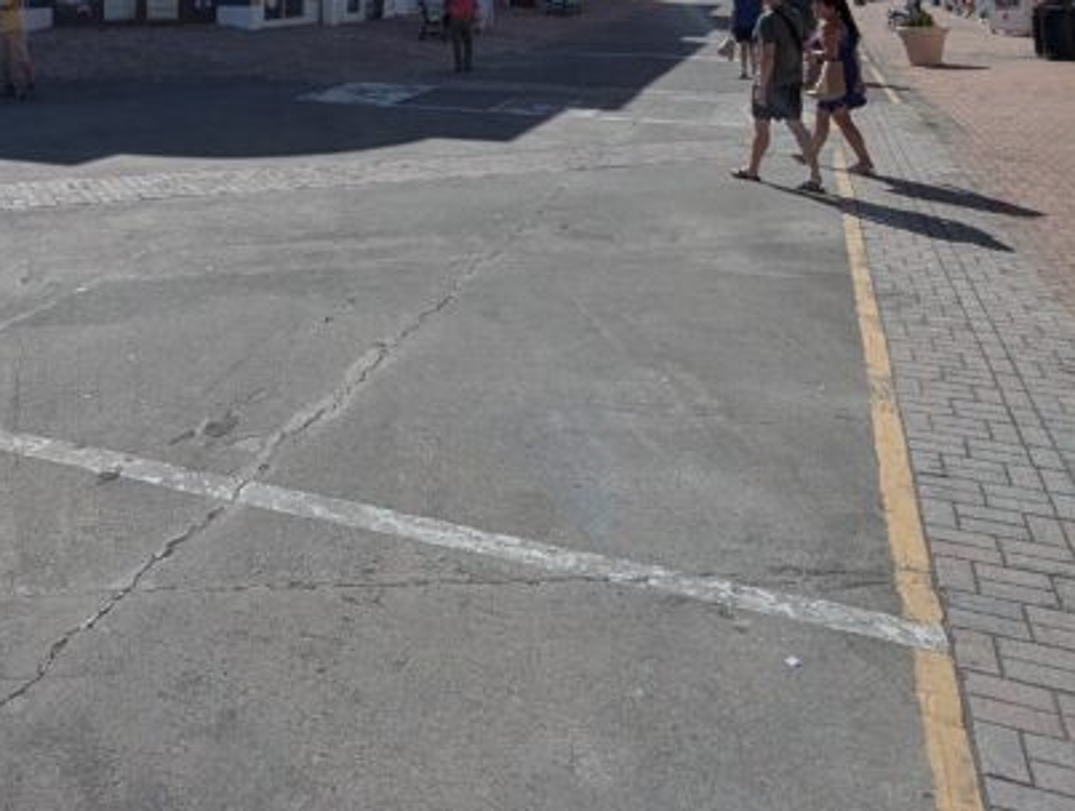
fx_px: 1027
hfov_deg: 53.8
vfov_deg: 35.9
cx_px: 333
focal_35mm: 33
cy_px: -105
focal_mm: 1.95
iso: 48
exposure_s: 1/7194
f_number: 2.2
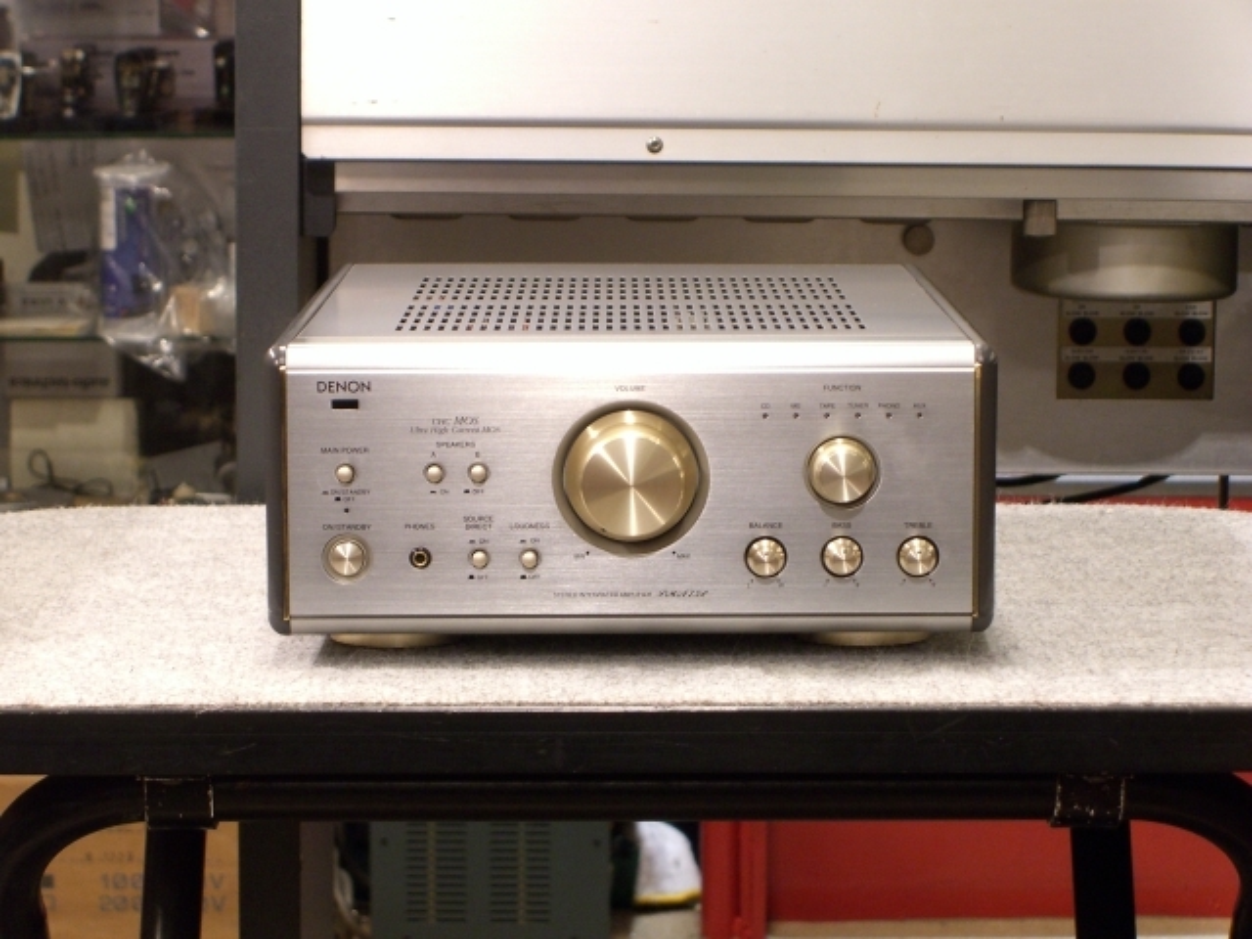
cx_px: 626
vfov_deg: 13.0
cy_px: 470
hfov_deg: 17.3
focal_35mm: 114
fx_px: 4123
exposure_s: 1/5
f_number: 5.1
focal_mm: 23.7
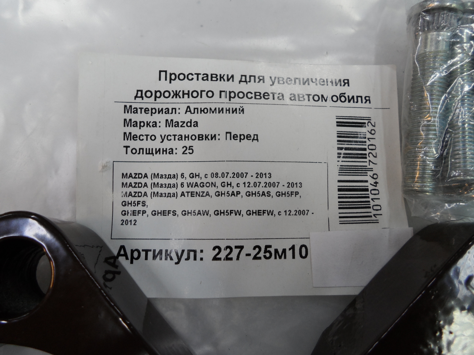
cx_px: 237
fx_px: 342
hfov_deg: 69.4
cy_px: 178
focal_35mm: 25
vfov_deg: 54.9
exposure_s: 1/30
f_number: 2.5
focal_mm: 4.5
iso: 80
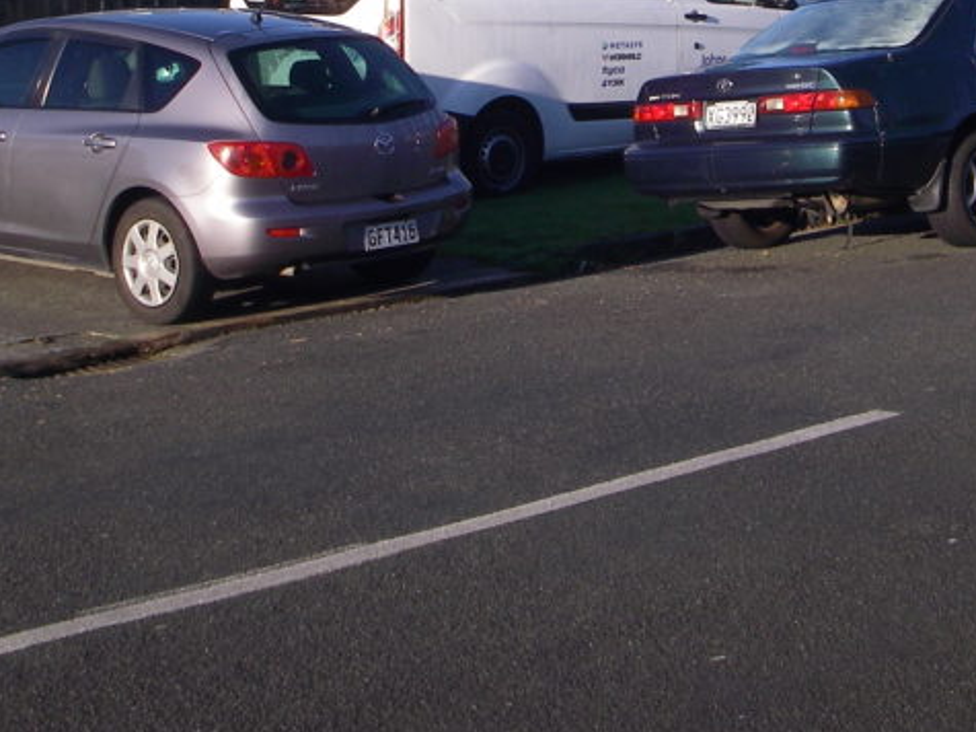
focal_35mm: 82
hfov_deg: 23.8
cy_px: 31
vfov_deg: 17.6
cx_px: 608
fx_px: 2311
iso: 64
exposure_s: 1/125
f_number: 6.6
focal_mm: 6.3
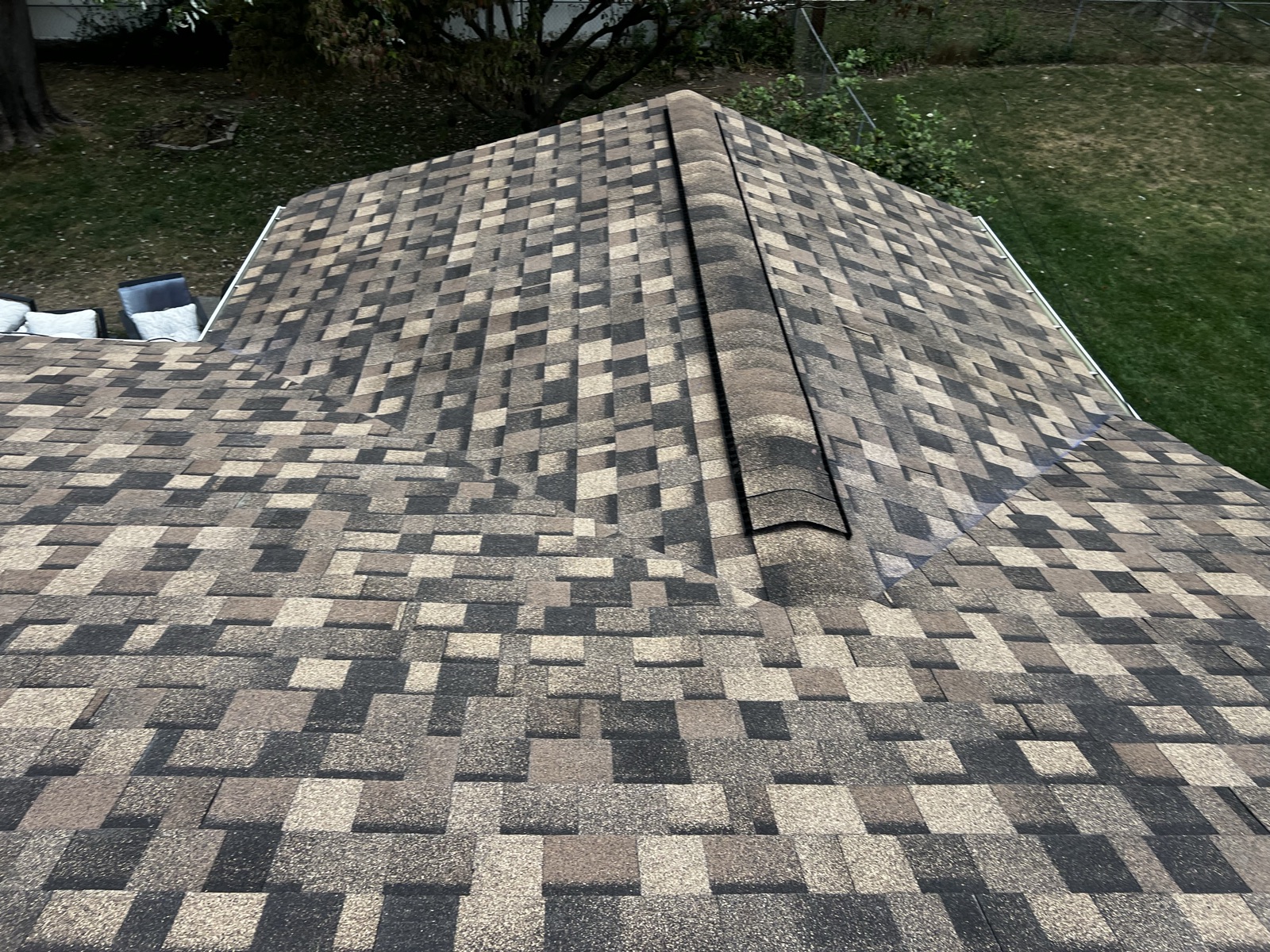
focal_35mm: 26
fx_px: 954
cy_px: 476
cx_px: 635
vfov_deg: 53.1
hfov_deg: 67.3
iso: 40
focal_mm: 5.7
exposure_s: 1/202
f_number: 1.5
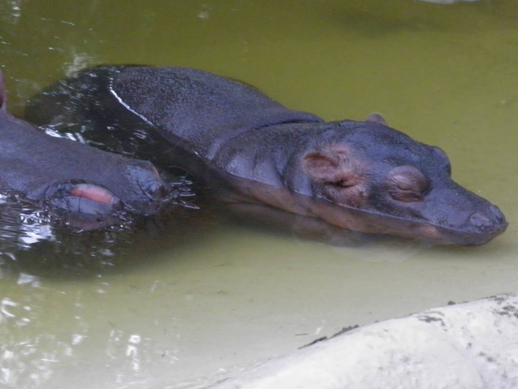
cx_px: 132
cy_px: 130
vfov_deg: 4.1
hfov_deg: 5.4
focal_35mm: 367
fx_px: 5493
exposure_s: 1/80
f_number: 4.2
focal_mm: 41.1
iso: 320
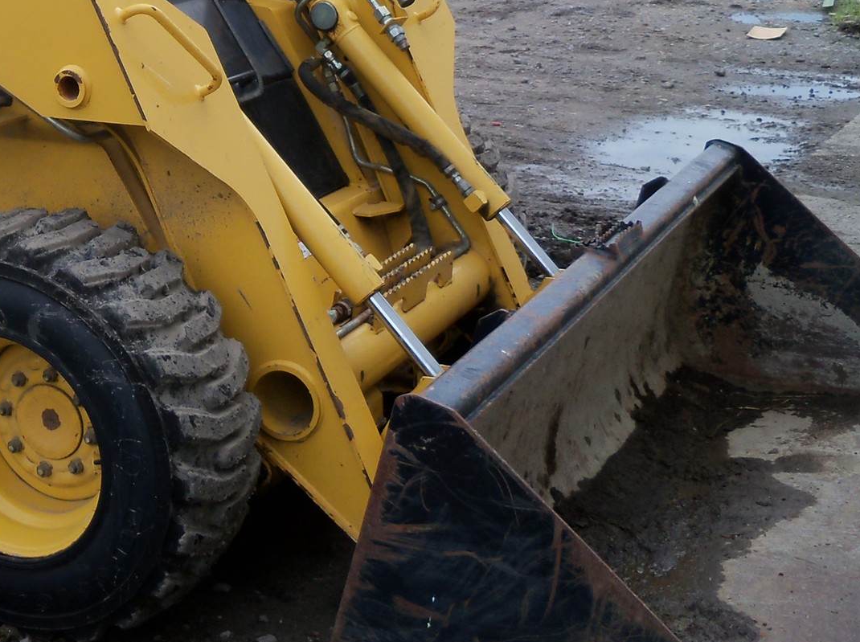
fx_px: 1662
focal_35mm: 67
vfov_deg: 21.3
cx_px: 53
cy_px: 47
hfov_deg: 27.7
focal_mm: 6.2
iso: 80
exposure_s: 1/160
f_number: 3.5
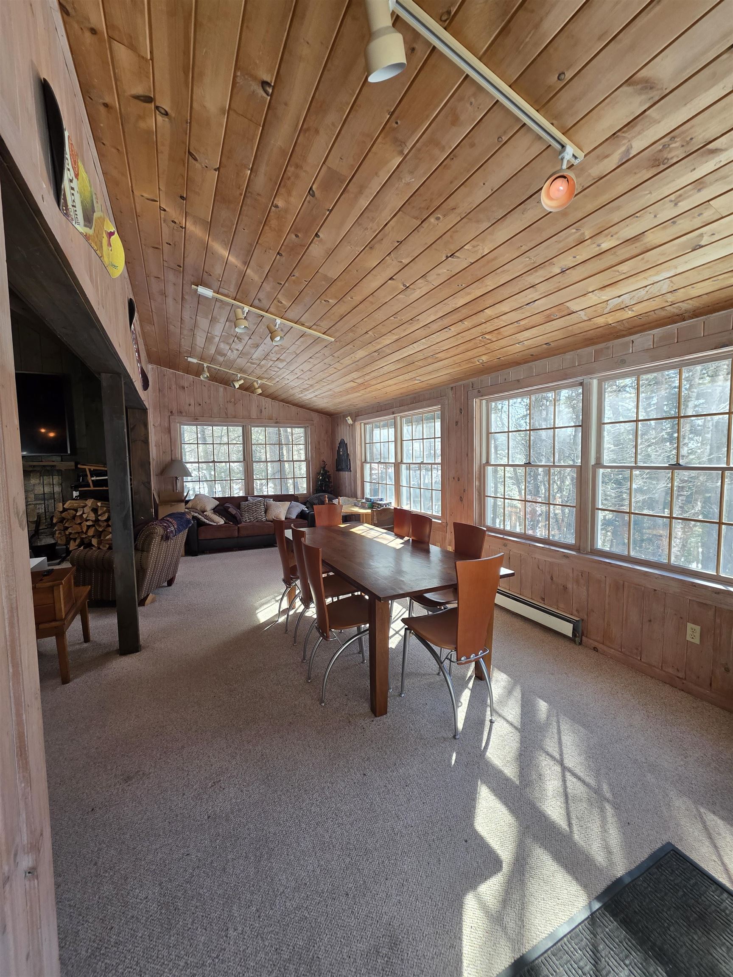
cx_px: 366
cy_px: 488
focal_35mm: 13
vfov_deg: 106.2
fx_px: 367
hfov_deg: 89.9
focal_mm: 2.2
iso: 125
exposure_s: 1/120
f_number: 1.9
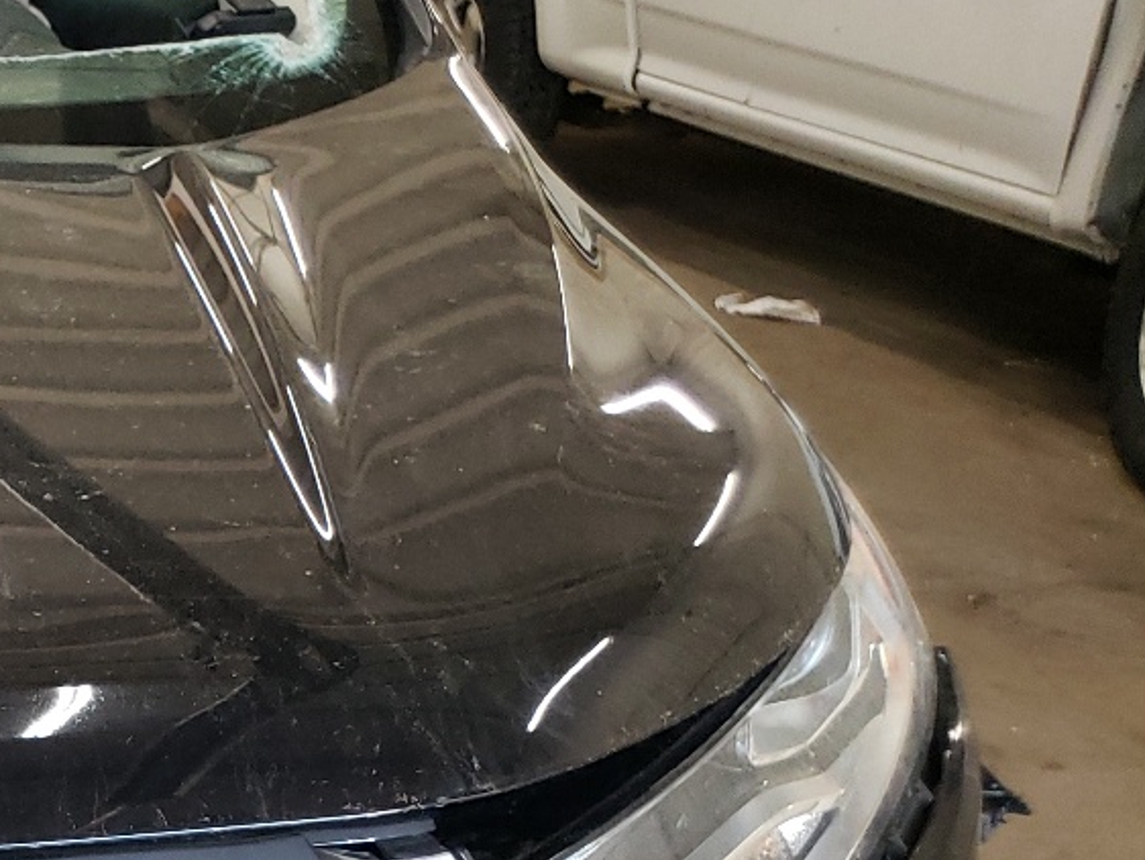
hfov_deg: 22.5
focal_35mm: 74
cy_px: 974
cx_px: -479
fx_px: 2449
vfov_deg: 19.0
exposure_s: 1/60.2
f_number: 1.5
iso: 118
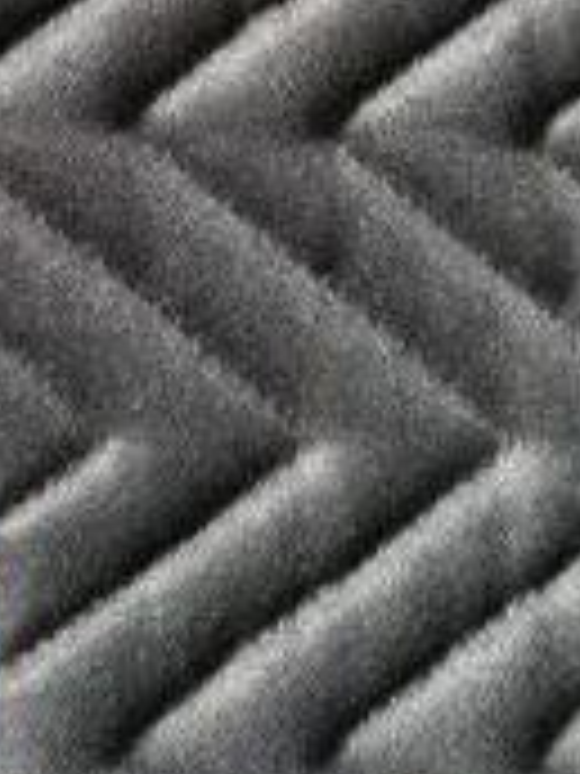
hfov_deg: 9.1
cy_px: -576
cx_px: -94
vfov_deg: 11.5
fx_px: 3597
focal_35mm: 161
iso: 50
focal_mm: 5.7
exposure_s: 1/521
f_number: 1.5
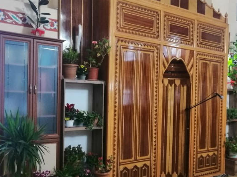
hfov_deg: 43.0
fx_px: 301
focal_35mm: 44
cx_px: 120
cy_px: 101
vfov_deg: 32.8
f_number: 1.8
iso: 400
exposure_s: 1/25
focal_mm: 3.95
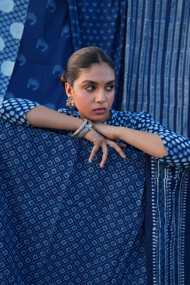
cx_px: 95
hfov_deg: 28.1
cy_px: 142
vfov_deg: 41.1
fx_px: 380
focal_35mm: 48
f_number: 4.5
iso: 800
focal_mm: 48
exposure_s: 1/320
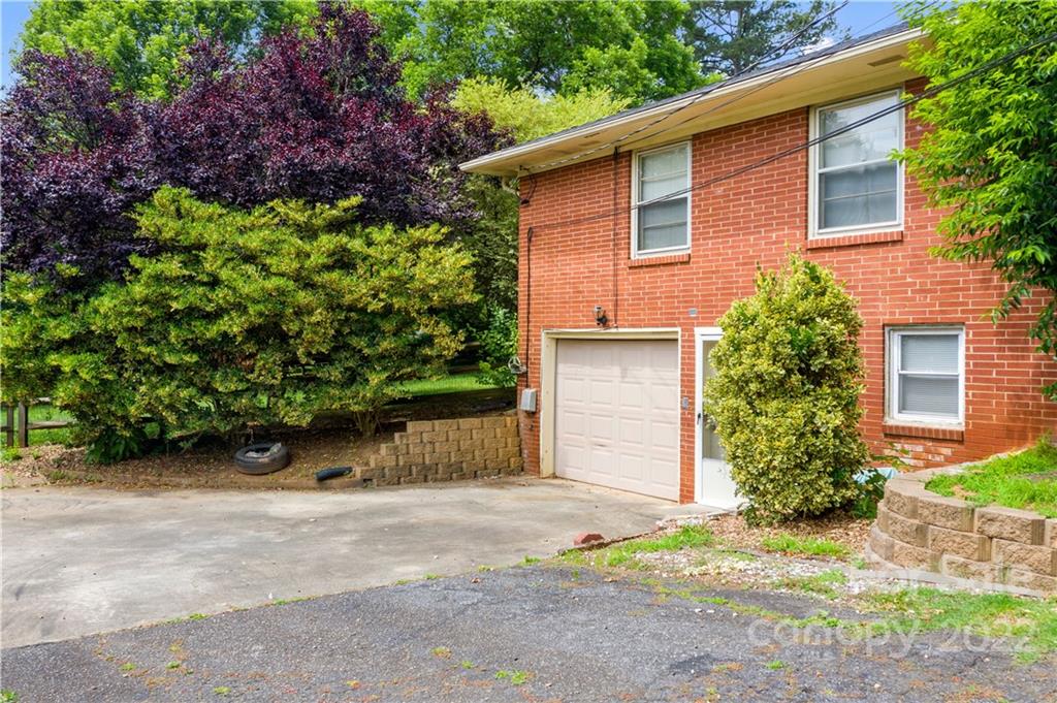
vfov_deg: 46.3
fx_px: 821
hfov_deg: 65.5
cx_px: 528
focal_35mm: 28
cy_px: 352
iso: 100
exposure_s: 1/320
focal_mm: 10.26
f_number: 5
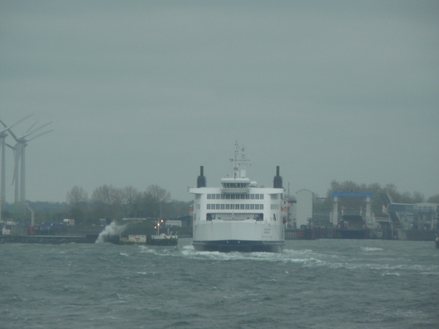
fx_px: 5479
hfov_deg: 4.6
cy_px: 164
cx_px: 220
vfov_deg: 3.4
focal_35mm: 432
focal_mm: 72
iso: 100
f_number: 4.5
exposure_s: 1/250
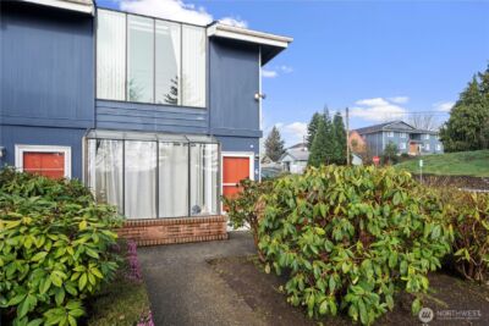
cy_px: 163
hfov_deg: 79.9
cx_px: 244
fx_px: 292
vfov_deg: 58.4
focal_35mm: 22
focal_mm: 21.5
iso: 200
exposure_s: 1/100
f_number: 8
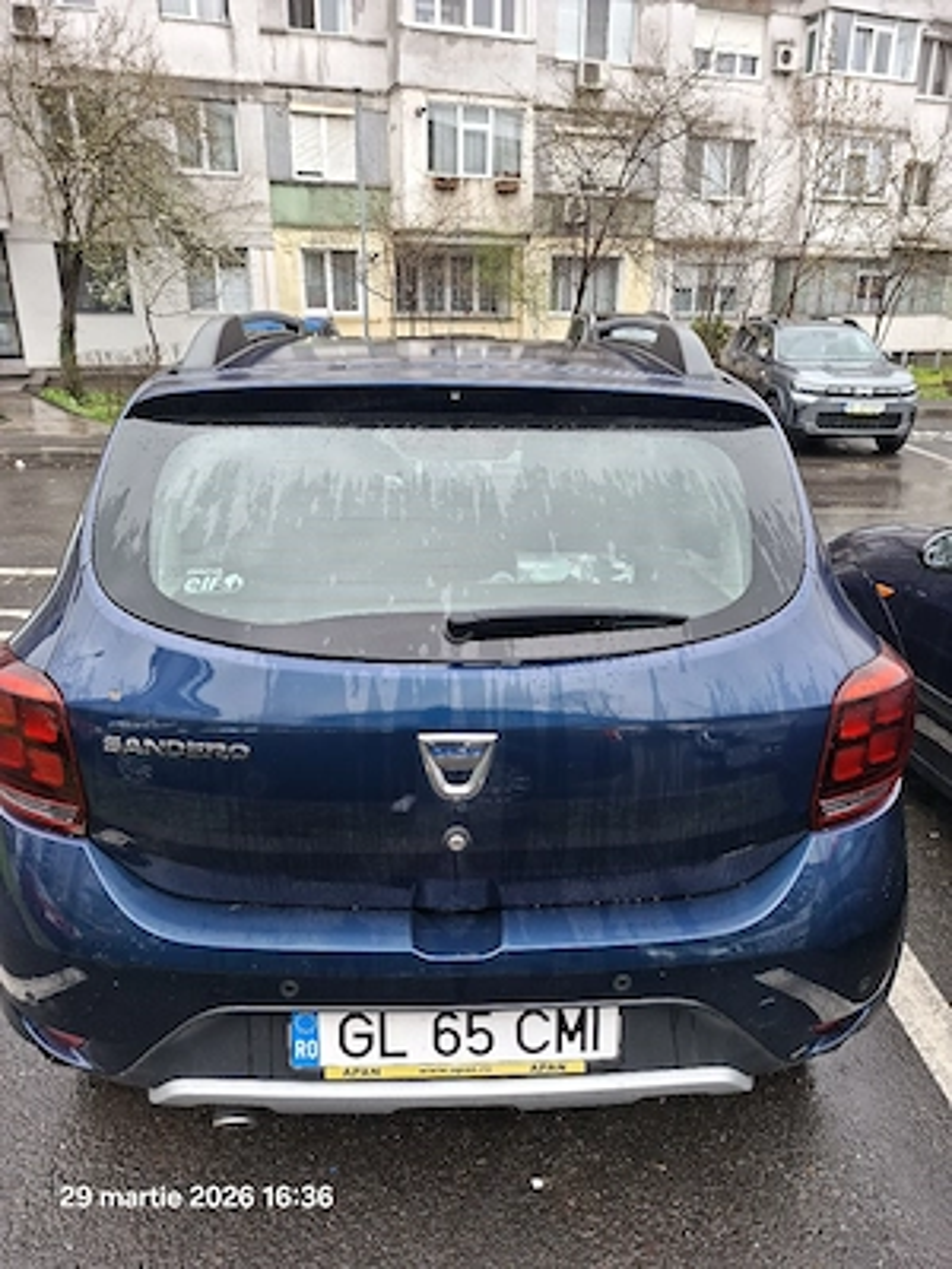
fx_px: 843
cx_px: 476
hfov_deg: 58.9
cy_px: 634
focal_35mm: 23
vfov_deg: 73.9
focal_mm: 5.54
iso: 50
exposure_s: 1/120
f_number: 1.8
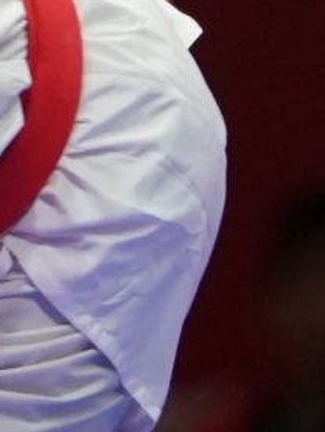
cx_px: -502
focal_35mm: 2613
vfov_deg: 0.8
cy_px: -331
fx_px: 32660
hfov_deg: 0.6
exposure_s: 1/1000
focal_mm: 280
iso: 3200
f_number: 4
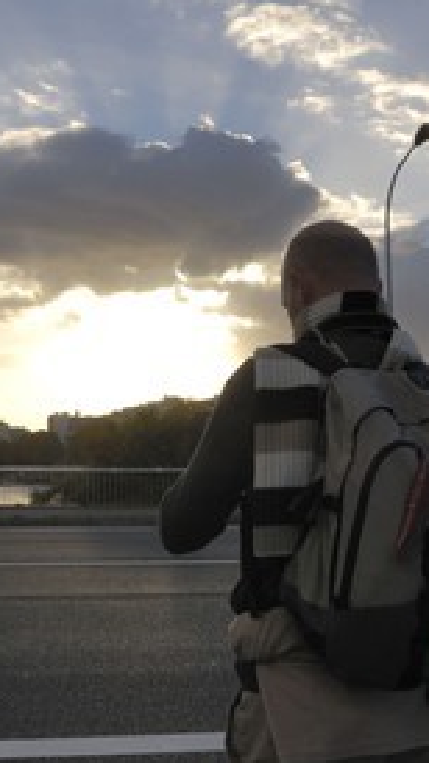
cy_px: 387
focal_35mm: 53
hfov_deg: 22.4
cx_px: 110
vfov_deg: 39.2
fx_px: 1072
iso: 100
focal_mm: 22
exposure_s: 1/60
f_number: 18
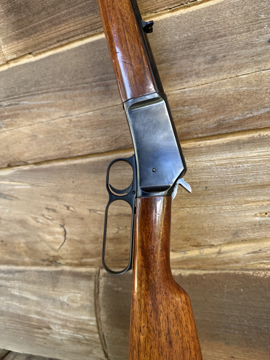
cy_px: 180
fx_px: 250
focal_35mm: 24
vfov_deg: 71.6
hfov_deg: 56.8
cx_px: 135
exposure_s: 1/121
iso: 125
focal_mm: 6.76
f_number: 1.78
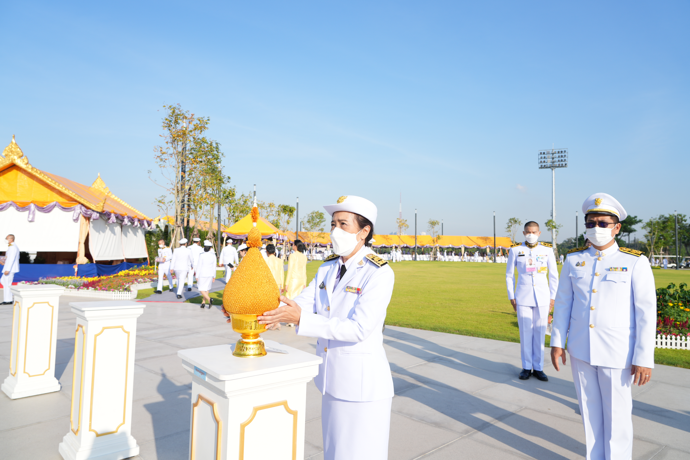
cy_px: 230
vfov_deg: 53.1
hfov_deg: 73.7
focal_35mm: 24
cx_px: 345
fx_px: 460
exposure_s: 1/320
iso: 100
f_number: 5.6
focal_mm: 24
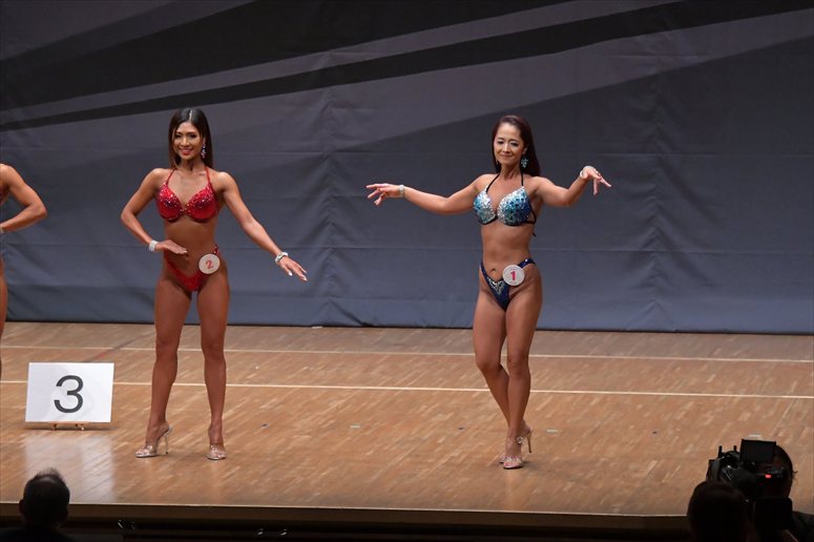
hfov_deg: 10.2
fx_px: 4565
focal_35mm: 202
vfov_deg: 6.8
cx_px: 407
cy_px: 271
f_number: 5.6
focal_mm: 135
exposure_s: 1/400
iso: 6400
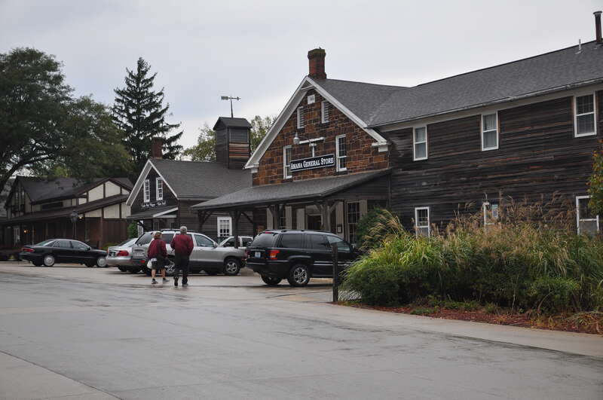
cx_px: 302
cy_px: 200
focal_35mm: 57
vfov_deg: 23.7
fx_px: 953
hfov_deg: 35.1
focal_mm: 38
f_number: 4.5
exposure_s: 1/50
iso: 200
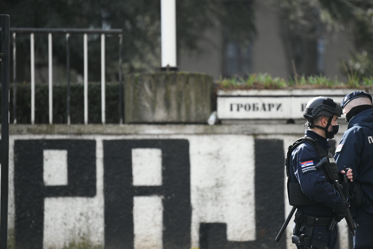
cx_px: 236
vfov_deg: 5.4
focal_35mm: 254
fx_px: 2632
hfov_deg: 8.1
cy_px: 142
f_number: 2.8
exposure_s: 1/8000
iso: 1600
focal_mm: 190
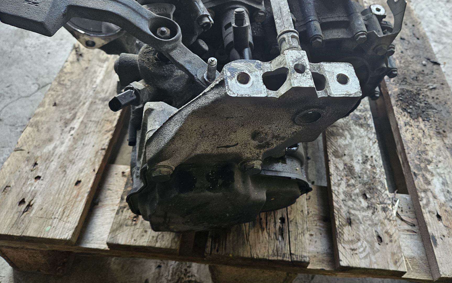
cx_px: 256
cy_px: 134
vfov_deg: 43.1
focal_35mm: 29
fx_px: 357
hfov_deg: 64.4
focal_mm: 5.4
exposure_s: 1/100
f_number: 1.8
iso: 100
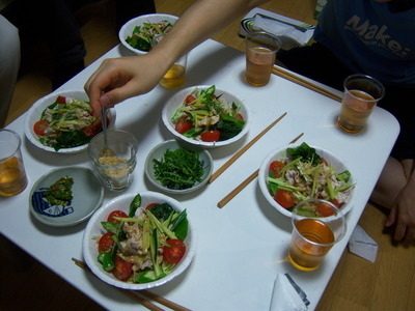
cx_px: 208
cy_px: 156
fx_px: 432
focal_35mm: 36
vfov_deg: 39.7
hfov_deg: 51.4
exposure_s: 1/30
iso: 160
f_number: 2.8
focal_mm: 7.5
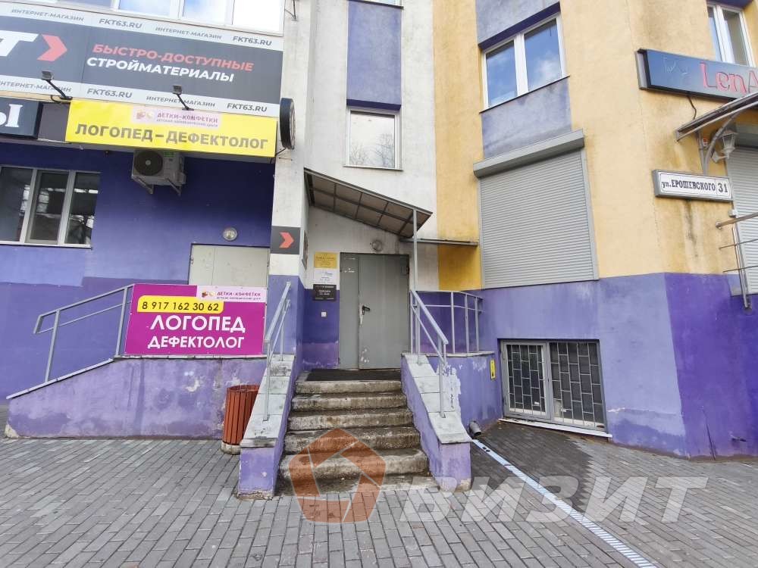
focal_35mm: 15
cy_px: 284
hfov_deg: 98.2
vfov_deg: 81.7
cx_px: 379
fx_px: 328
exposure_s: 1/110
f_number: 2.2
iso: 50
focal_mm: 1.91
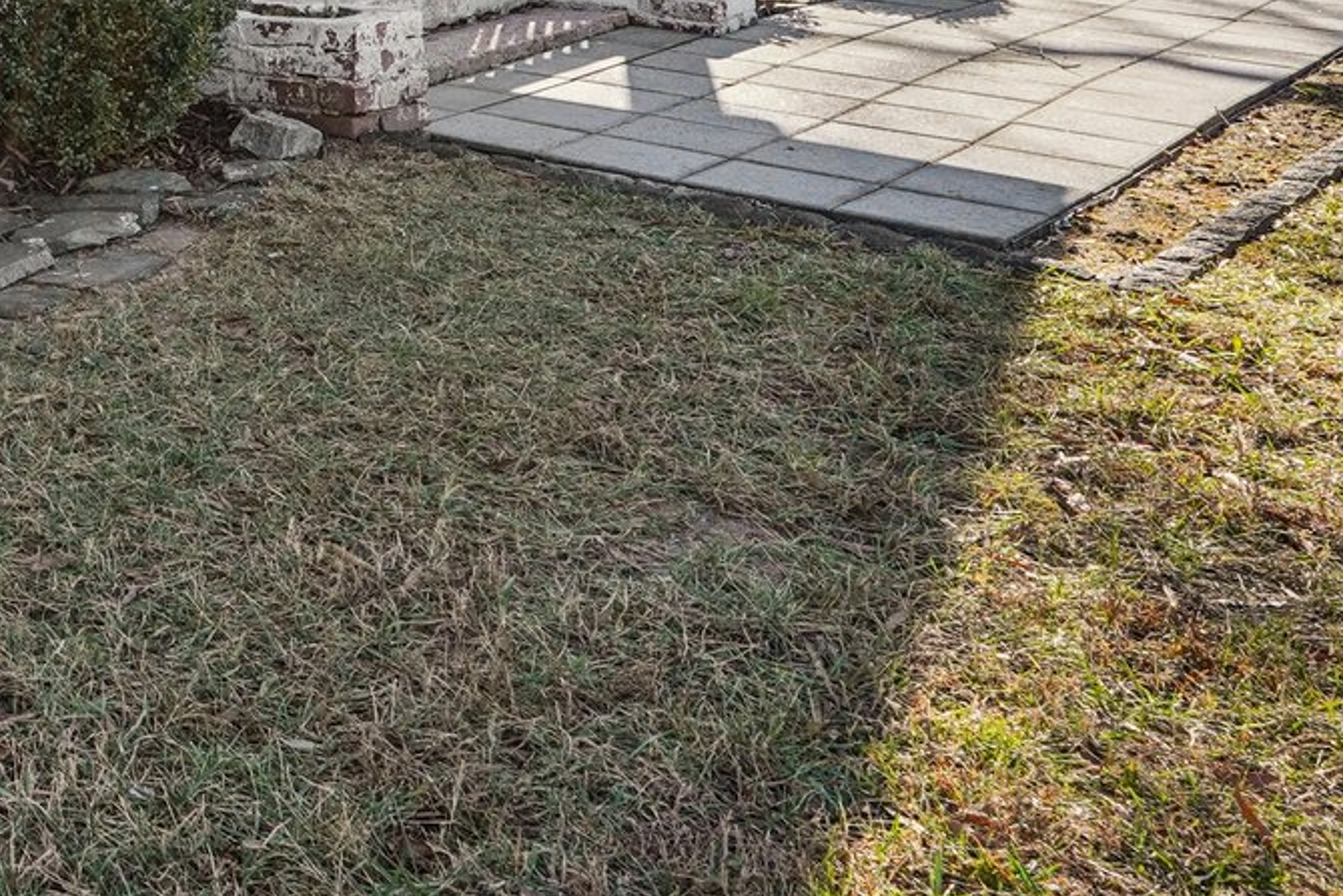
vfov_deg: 21.4
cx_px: -507
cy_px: -372
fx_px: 2052
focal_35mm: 55
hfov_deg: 28.2
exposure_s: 1/250
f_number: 8
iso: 400
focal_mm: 18
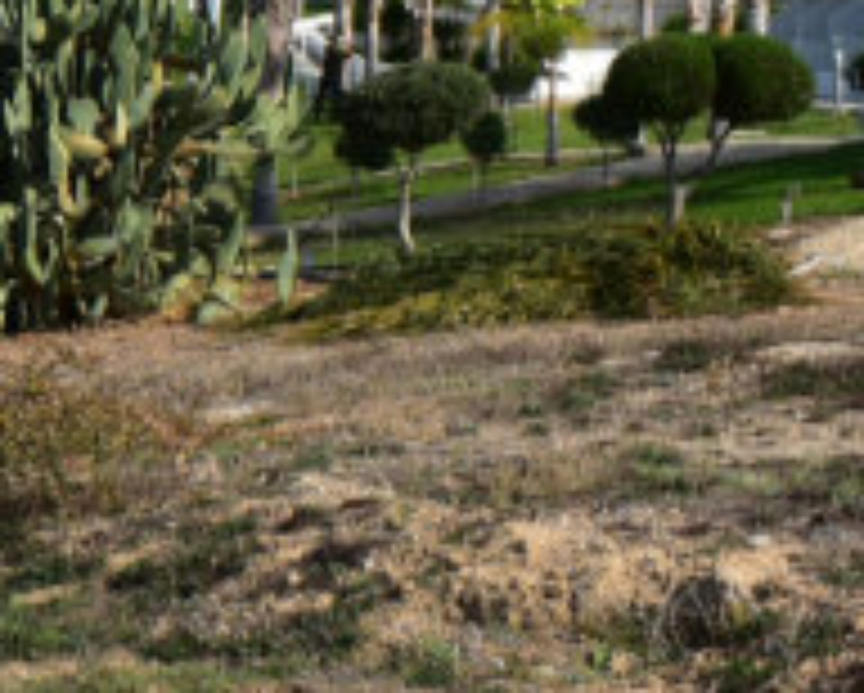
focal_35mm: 135
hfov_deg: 12.7
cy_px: 160
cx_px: -792
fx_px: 3456
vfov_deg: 11.4
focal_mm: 18
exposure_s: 1/500
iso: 250
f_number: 11
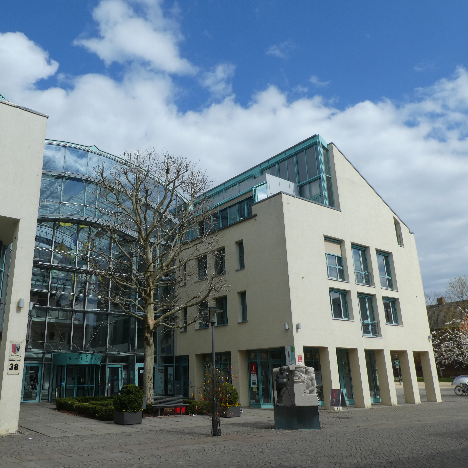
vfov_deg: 55.6
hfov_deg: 55.1
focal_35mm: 29
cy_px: 234
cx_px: 179
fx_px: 444
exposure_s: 1/800
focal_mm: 4.3
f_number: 4
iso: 80
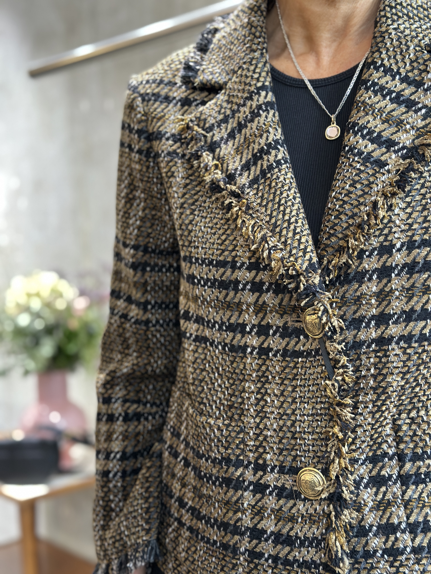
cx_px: 216
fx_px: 797
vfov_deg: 39.7
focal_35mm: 48
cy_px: 287
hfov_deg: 30.3
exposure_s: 1/50
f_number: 1.78
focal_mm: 6.86
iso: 250
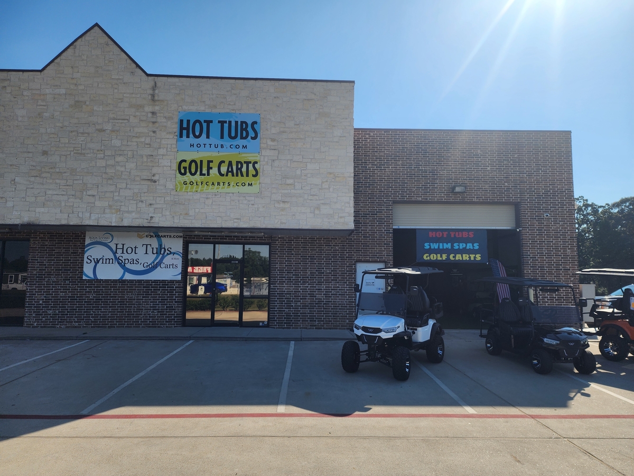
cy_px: 238
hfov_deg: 73.9
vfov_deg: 58.9
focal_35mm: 23
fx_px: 421
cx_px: 317
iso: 12
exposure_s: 1/1546
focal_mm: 6.4
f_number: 1.8
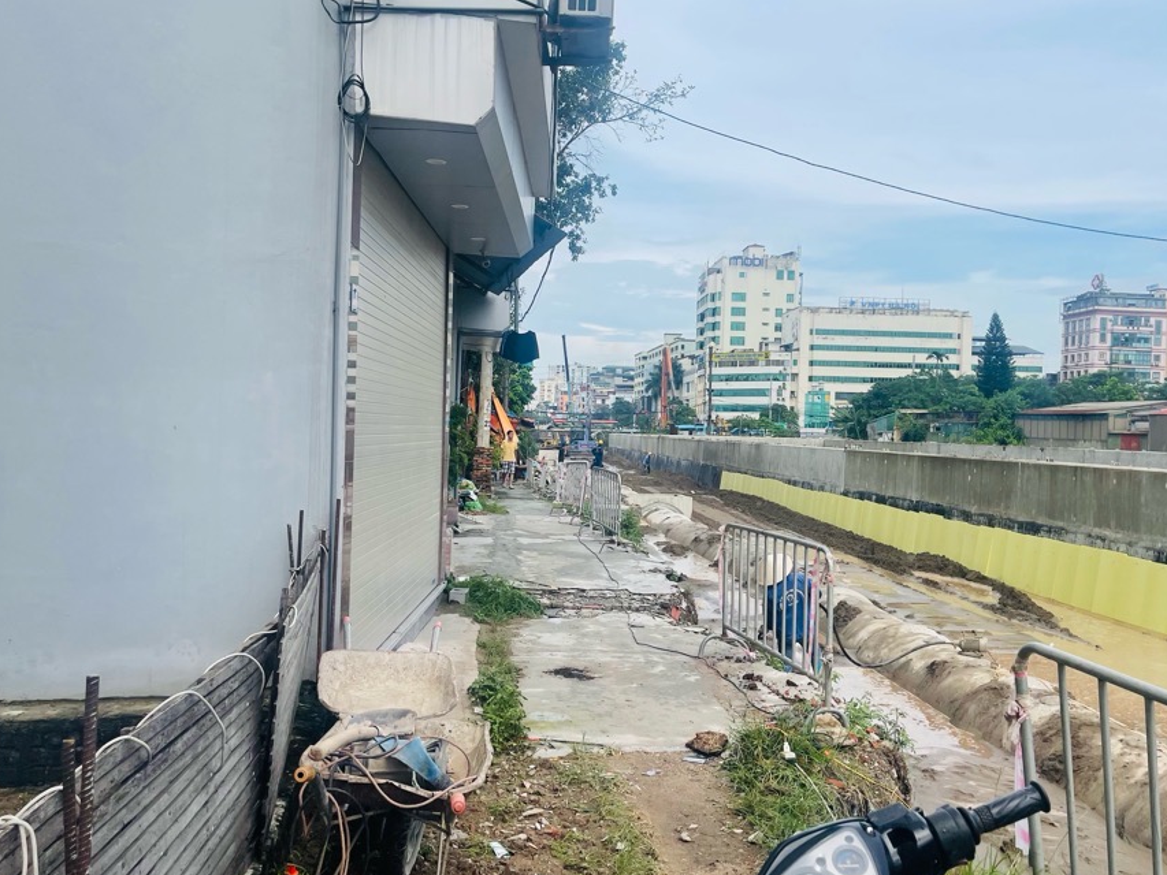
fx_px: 1012
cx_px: 628
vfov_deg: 46.8
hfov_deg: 59.9
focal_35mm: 30
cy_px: 436
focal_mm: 5.1
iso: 32
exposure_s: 1/3086
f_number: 1.6
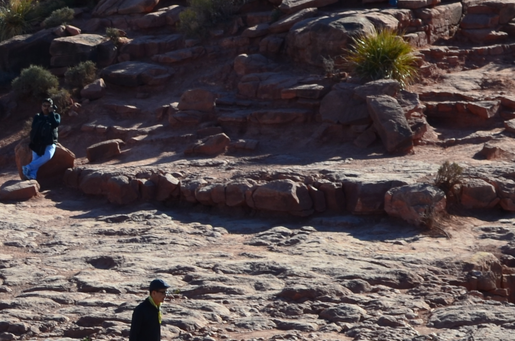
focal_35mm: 223
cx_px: -180
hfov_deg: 9.1
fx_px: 3179
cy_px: 382
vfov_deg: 6.1
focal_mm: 45
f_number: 11
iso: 100
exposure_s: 1/125
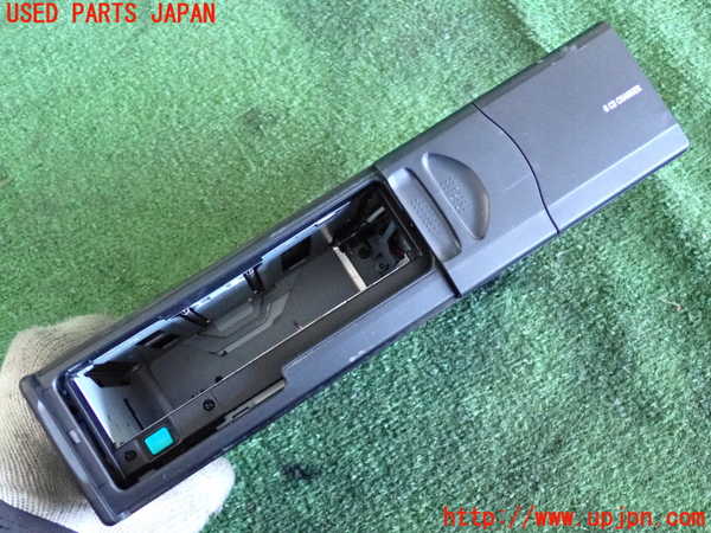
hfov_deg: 45.8
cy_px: 266
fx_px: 842
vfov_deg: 35.1
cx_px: 356
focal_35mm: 41
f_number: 2.8
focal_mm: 7.31
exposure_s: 1/125
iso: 2500
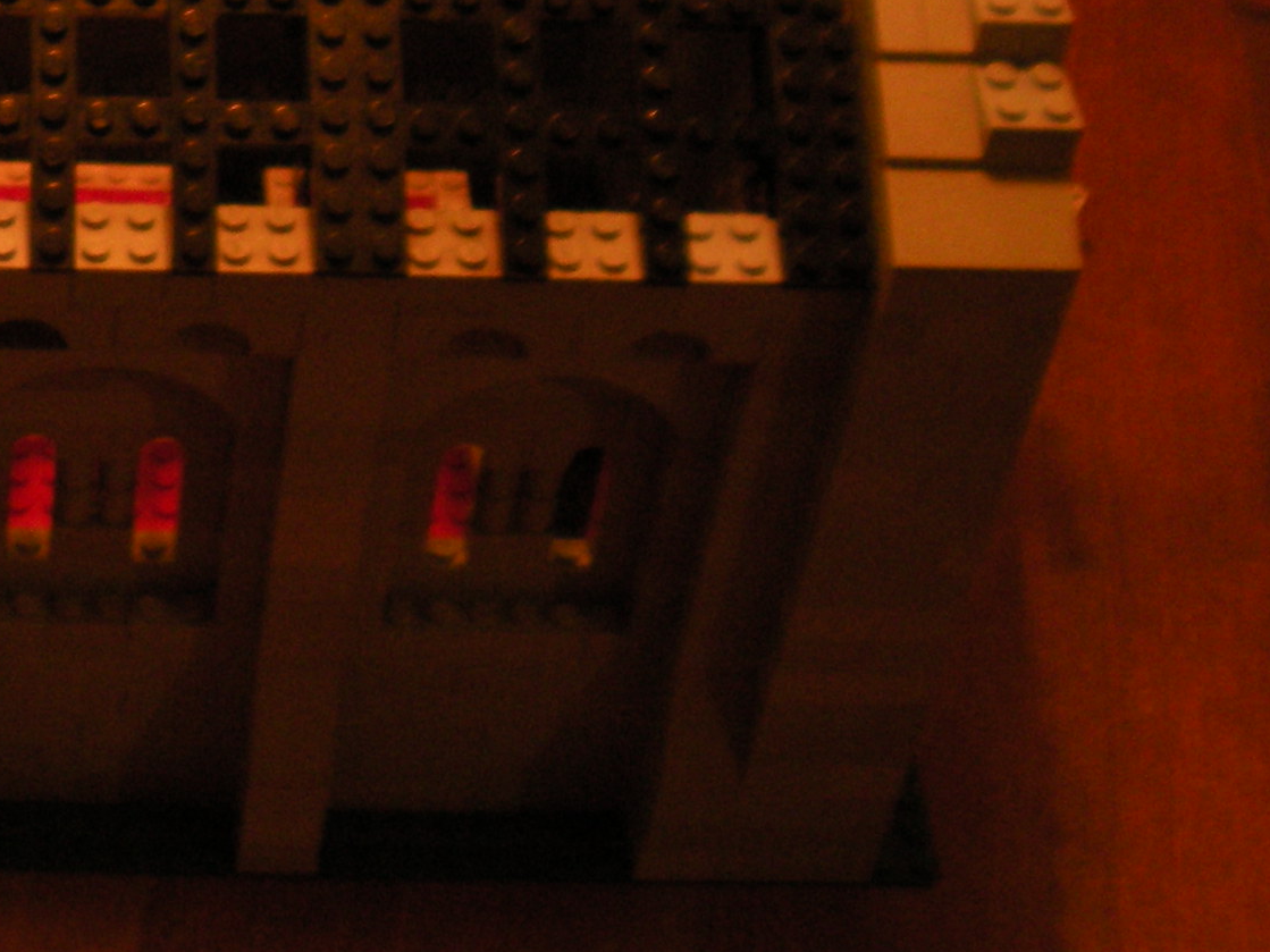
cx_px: -178
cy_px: -66
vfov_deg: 16.3
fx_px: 3228
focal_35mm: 88
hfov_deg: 21.0
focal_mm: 6.3
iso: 200
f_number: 3.1
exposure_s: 1/31.3
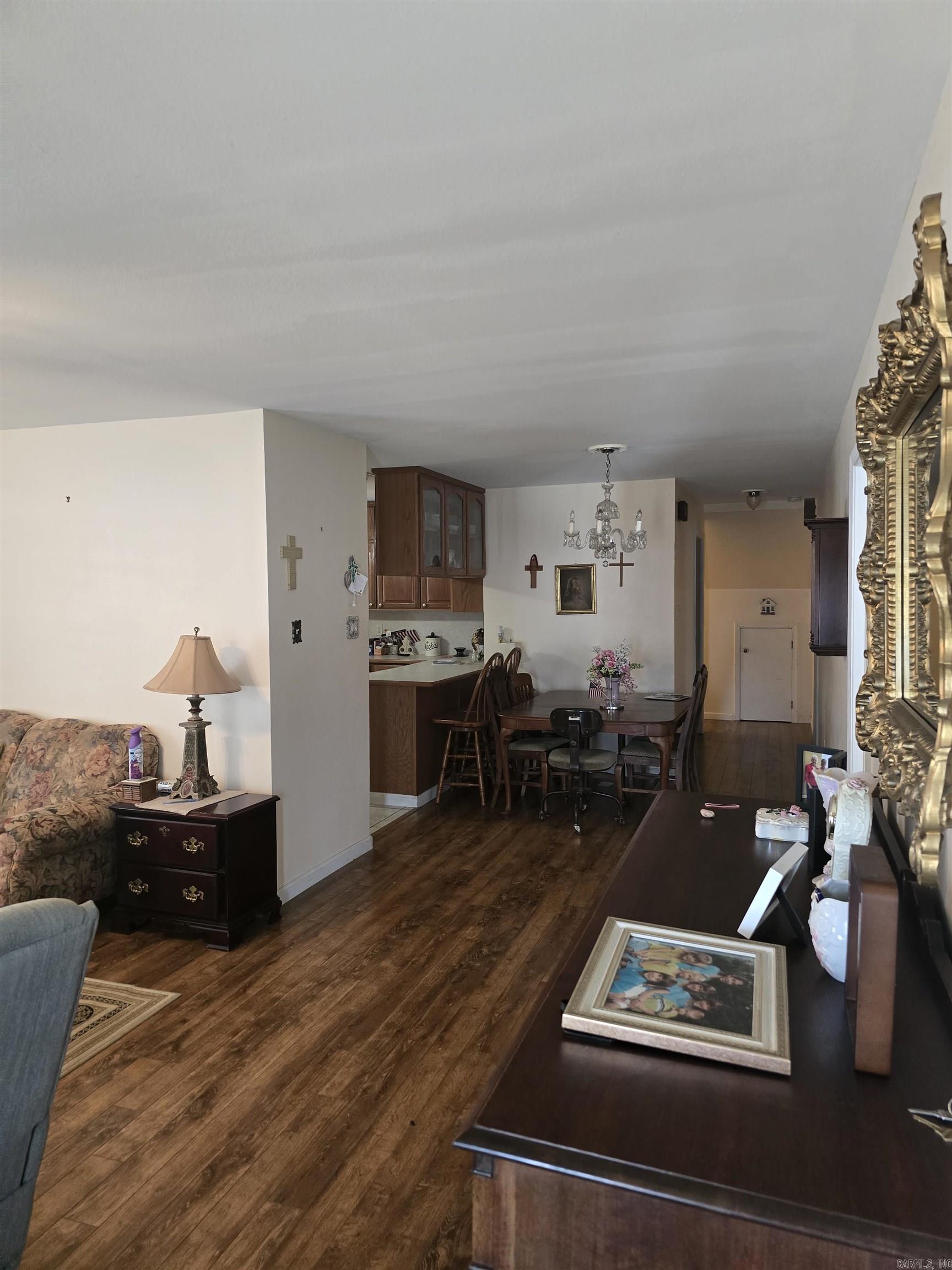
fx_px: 843
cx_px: 476
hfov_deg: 58.9
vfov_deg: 73.9
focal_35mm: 23
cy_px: 635
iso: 1000
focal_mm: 6.3
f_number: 1.7
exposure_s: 1/120
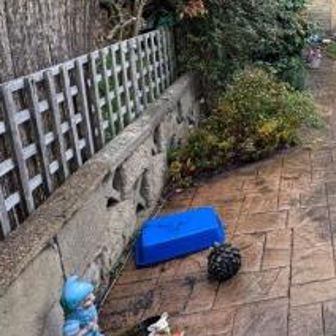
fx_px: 373
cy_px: 77
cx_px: 421
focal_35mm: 34
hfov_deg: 35.6
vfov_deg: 46.4
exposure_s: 1/99
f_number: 2.2
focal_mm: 2.22
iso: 50
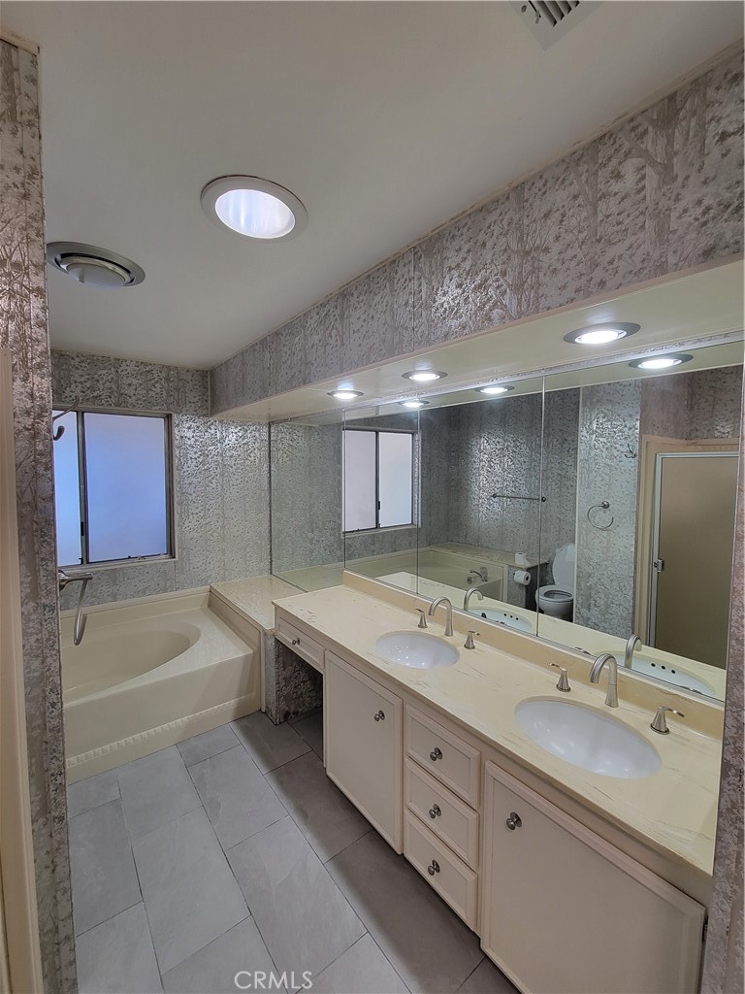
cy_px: 497
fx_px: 373
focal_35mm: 13
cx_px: 372
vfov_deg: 106.2
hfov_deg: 89.9
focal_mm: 2.2
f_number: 2.2
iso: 125
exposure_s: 1/60
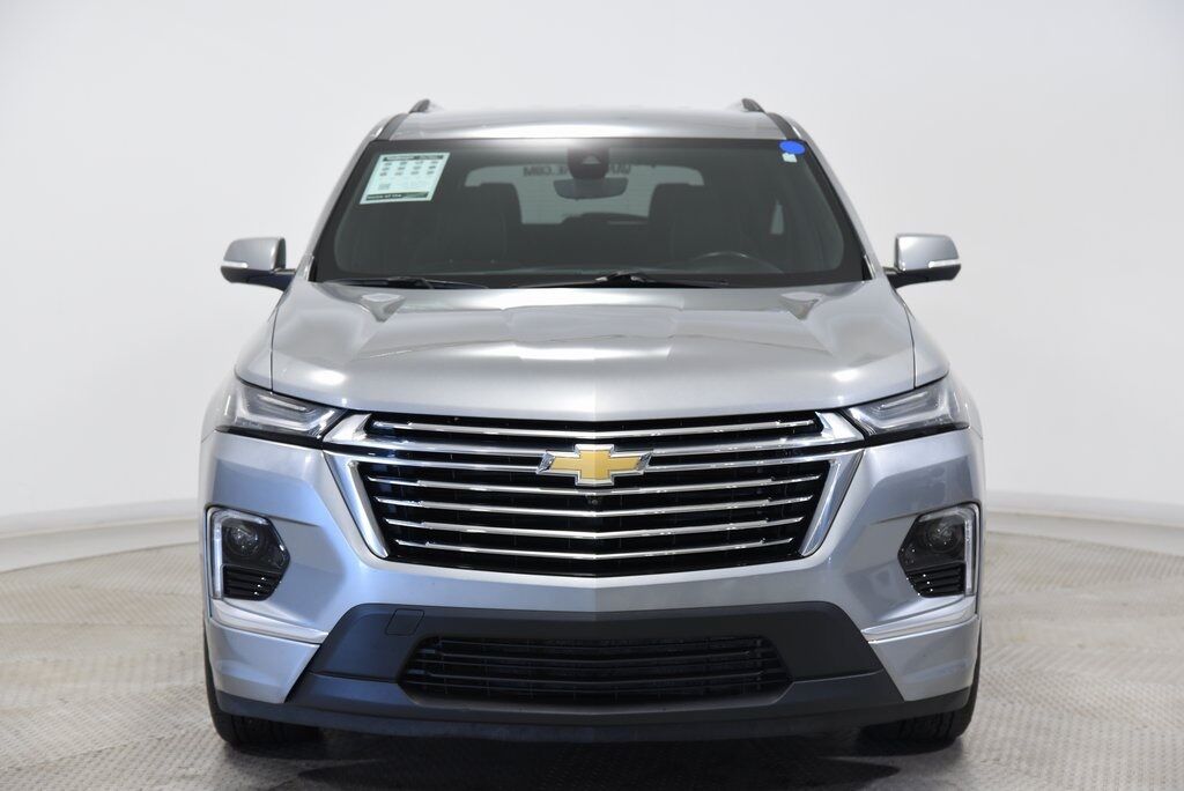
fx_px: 2172
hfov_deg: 30.5
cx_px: 592
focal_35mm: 66
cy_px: 396
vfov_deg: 20.6
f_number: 4.5
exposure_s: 1/80
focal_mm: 66
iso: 1600
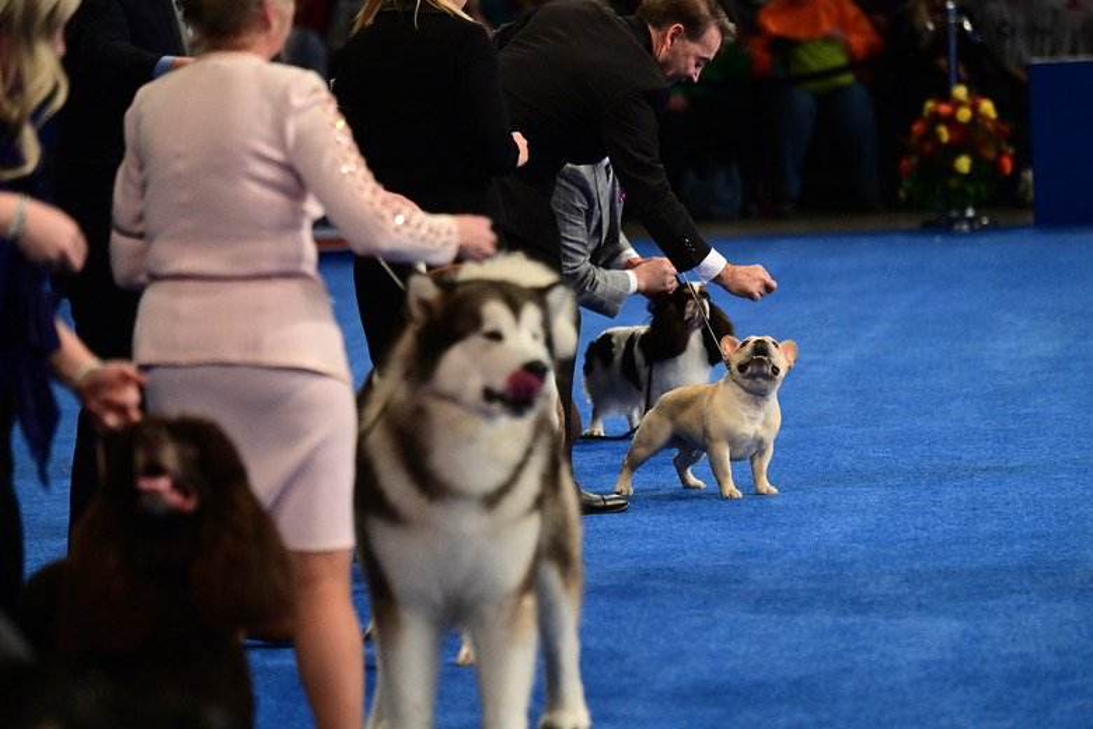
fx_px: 9108
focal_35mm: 300
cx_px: 546
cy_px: 364
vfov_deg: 4.6
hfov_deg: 6.9
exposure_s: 1/640
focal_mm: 300
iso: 6400
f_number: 5.6
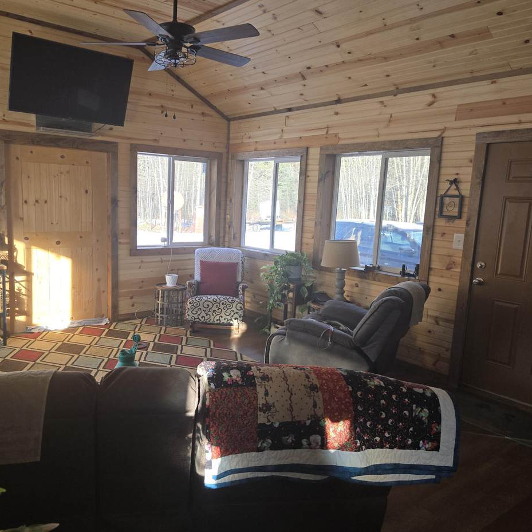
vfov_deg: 57.3
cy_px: 263
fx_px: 487
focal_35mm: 28
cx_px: 216
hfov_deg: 56.9
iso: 32
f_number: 1.8
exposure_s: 1/180
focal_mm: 5.4
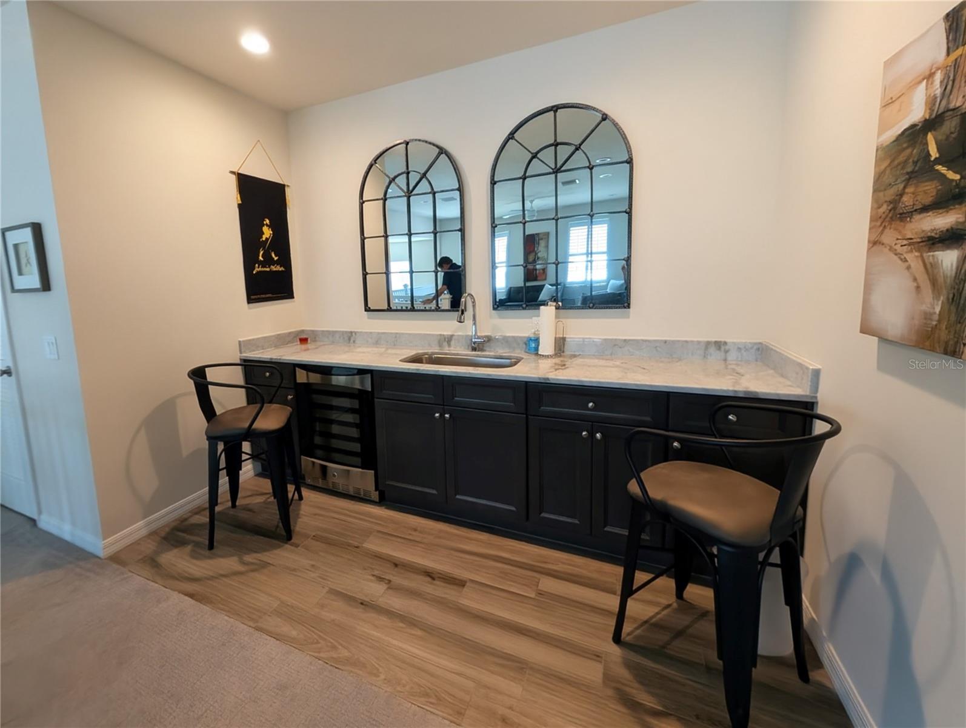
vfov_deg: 94.6
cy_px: 364
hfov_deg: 110.5
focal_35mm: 12
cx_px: 483
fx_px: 335
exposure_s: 1/120
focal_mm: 2.02
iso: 145
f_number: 1.7
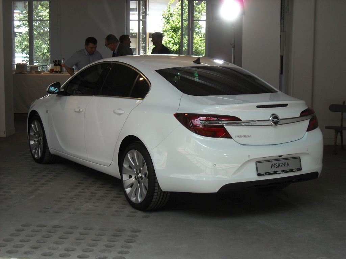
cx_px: 173
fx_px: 680
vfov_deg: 21.6
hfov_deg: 28.6
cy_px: 130
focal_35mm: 68
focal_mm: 11.02
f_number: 3.7
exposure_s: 1/96
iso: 64
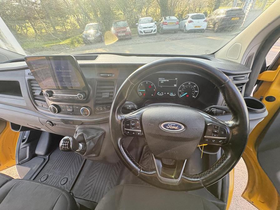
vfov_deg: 85.7
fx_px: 113
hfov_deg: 102.1
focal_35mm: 14
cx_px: 140
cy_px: 105
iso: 200
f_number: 2.2
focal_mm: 2.22
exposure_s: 1/95
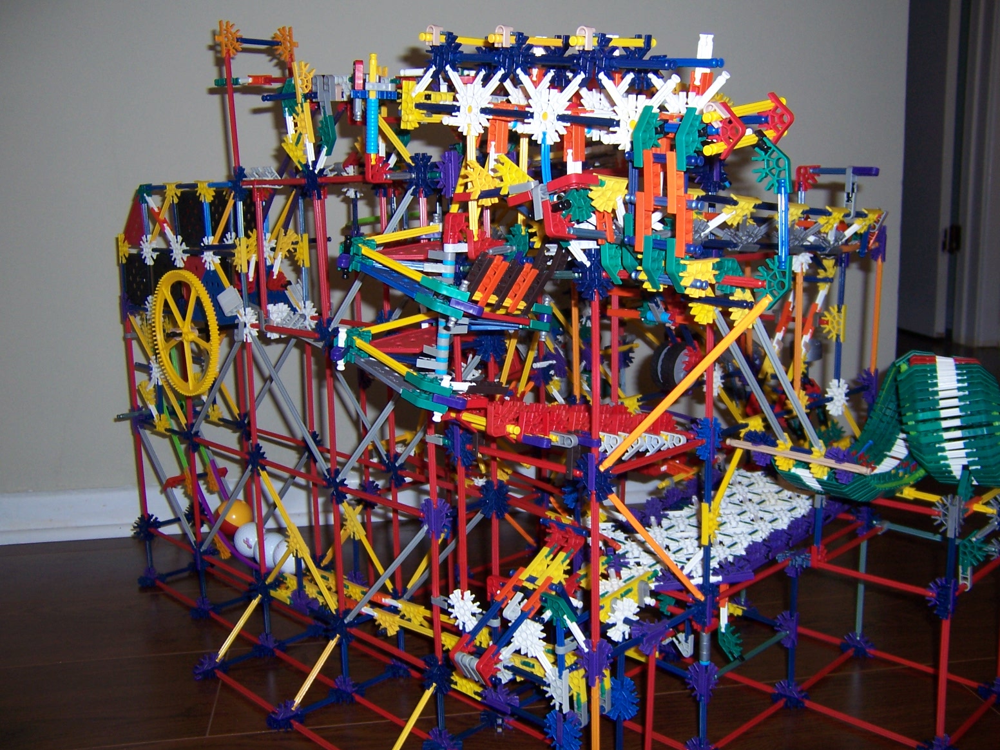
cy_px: 375
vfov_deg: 42.9
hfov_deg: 55.4
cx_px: 500
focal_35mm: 33
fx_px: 953
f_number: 2.8
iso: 80
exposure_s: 1/60
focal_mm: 5.5
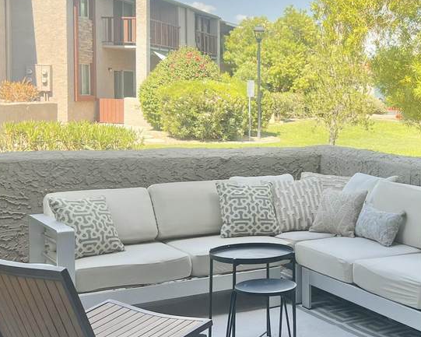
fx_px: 748
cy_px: 151
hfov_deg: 30.6
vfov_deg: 25.4
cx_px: 342
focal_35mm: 60
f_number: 1.5
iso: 50
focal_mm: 5.7
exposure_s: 1/1266
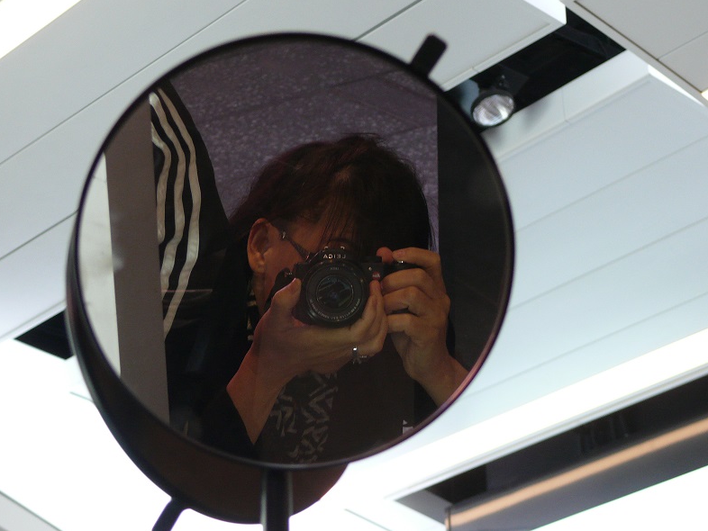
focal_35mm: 110
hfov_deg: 17.9
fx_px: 2251
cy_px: 257
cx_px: 347
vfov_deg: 13.5
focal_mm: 20.1
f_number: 3.2
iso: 200
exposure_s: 1/30
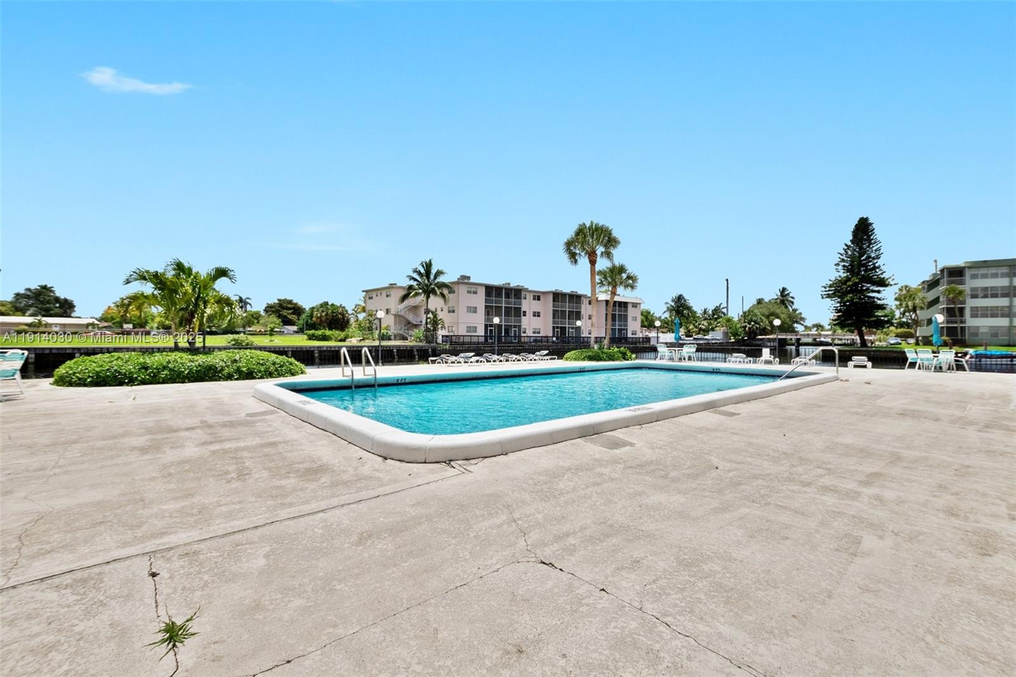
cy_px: 338
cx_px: 508
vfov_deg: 77.3
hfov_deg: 100.4
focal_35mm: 15
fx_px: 423
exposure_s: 1/1600
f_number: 8
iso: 200
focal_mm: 10
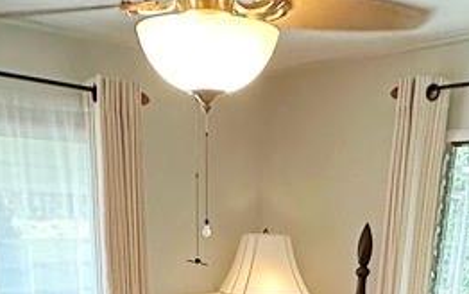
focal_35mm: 58
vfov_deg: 16.6
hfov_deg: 35.1
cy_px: 599
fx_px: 742
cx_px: 220
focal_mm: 2.22
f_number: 2.2
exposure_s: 1/120
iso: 320
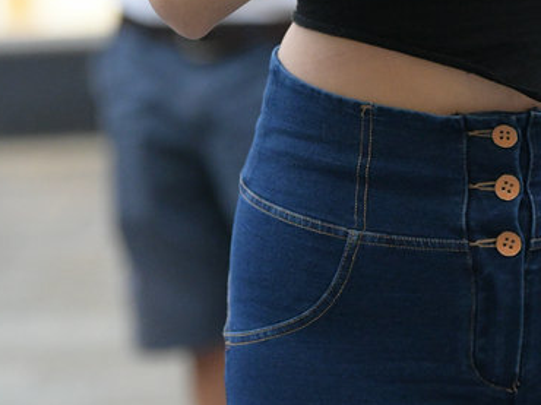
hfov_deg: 5.0
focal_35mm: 393
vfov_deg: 3.8
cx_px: 509
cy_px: 41
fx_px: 6138
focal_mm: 112
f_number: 3.5
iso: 3200
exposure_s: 1/320
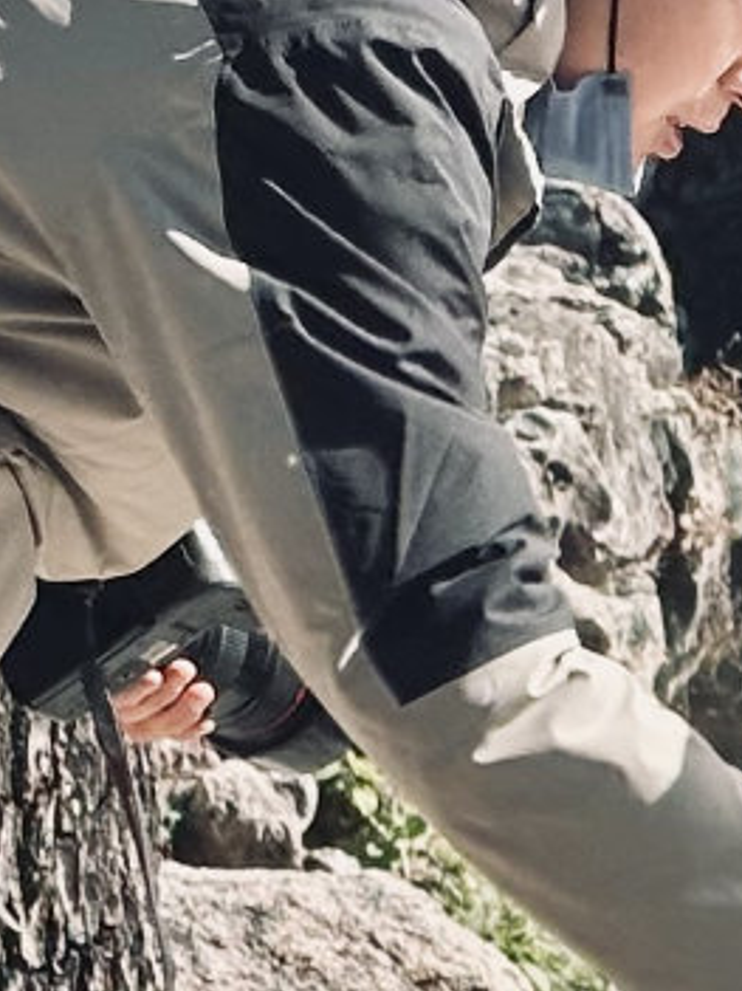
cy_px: 1149
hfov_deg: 6.7
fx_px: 6263
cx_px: 807
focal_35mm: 219
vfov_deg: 8.9
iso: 64
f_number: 1.8
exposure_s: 1/2114
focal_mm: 6.9
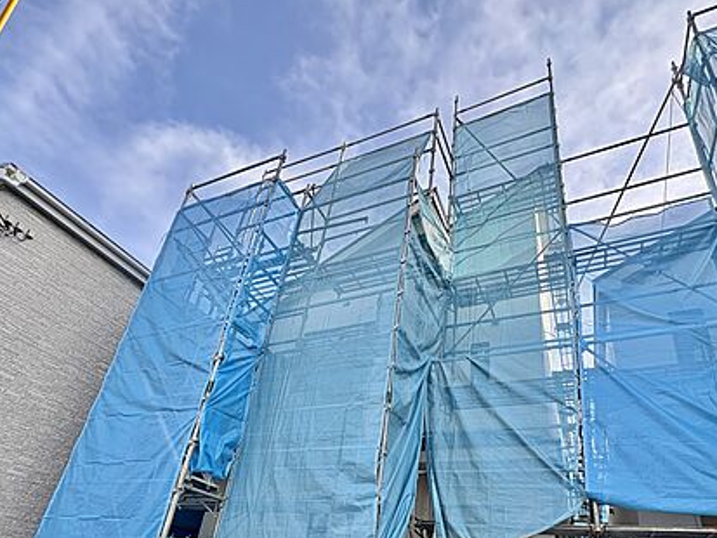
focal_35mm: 21
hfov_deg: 78.7
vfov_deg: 60.4
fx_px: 435
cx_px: 398
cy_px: 397
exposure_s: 1/226
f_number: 2.2
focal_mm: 2.22
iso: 64
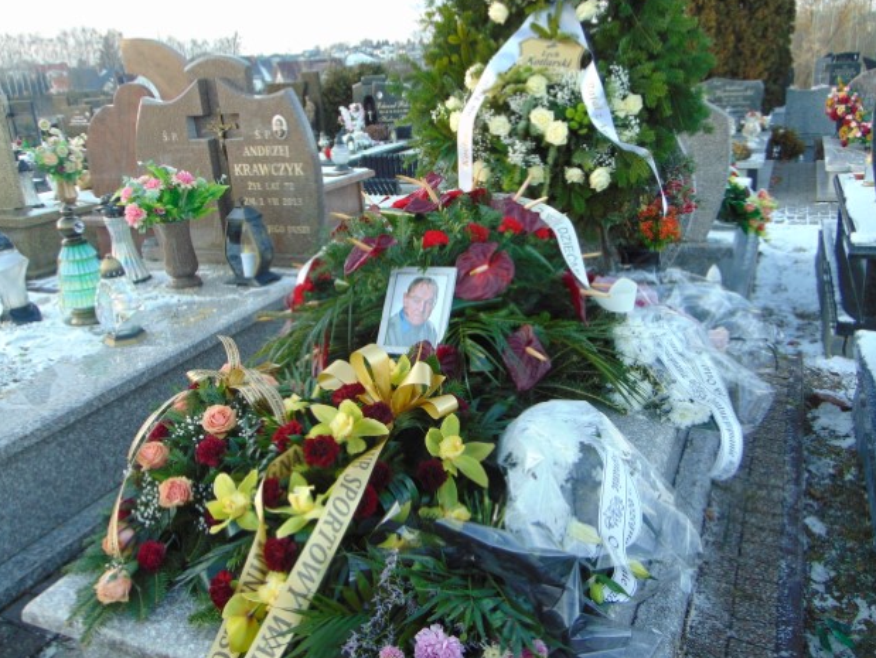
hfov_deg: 58.3
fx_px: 785
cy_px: 321
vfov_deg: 45.5
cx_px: 449
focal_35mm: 31
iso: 100
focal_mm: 5.4
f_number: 3.1
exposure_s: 1/80
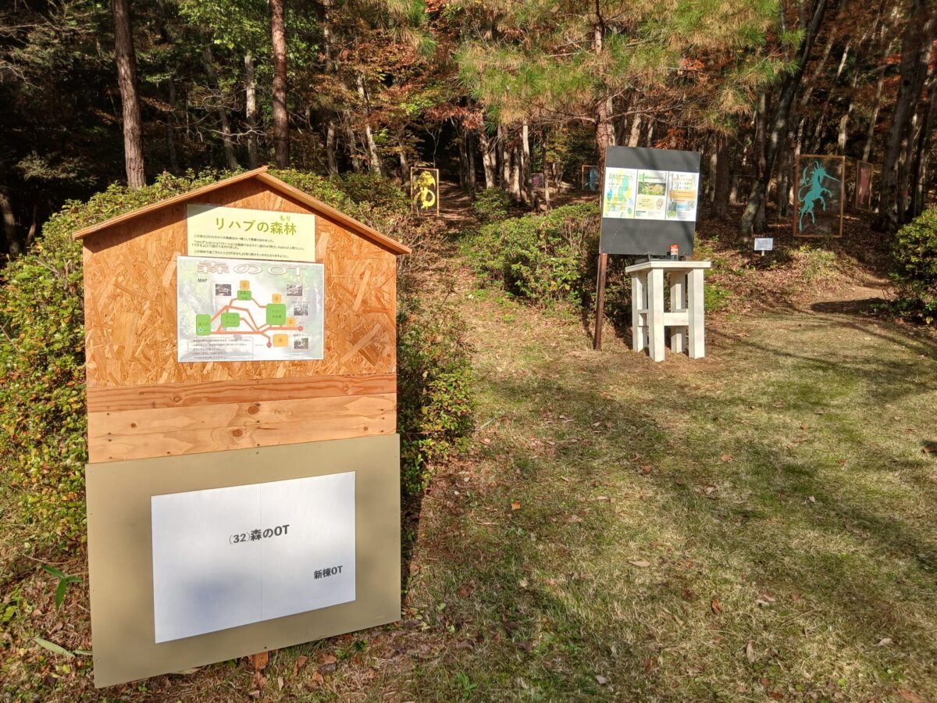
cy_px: 352
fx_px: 704
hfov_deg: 67.3
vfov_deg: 53.1
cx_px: 468
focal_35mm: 26
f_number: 1.8
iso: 20
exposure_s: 1/300
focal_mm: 3.86
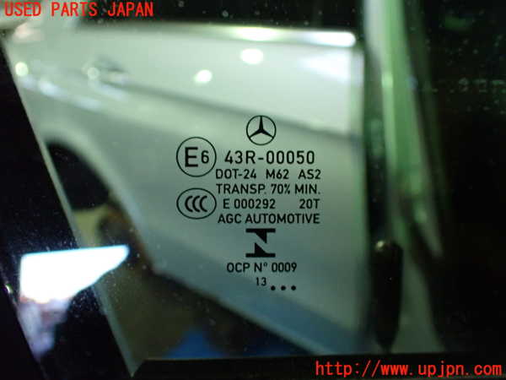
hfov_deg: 60.0
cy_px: 190
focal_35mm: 30
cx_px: 253
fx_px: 439
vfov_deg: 46.8
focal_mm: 5.4
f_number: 2.3
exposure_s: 1/50
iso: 800
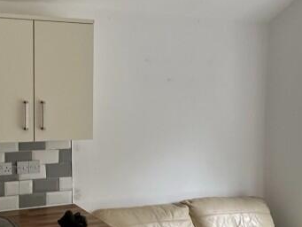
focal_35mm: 42
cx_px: 29
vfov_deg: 34.3
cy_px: 124
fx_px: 367
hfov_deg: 41.2
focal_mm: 2.22
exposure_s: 1/99
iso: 250
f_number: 2.2
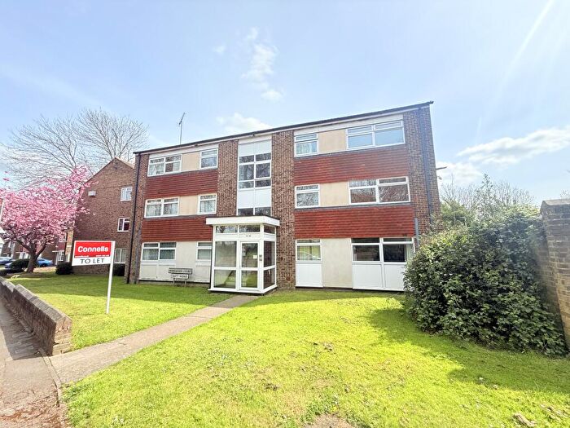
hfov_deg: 102.1
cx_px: 285
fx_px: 231
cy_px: 214
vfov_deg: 85.7
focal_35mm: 14
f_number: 2.2
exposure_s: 1/1167
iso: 64
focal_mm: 2.22
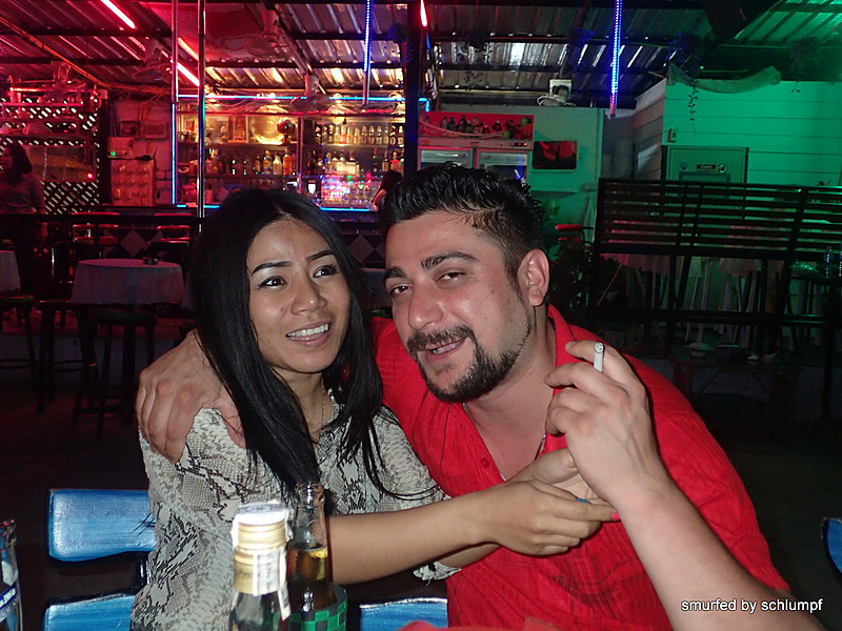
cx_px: 421
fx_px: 851
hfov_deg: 52.6
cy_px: 316
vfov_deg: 40.7
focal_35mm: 35
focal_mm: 6.42
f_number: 2.6
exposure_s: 1/30
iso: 400
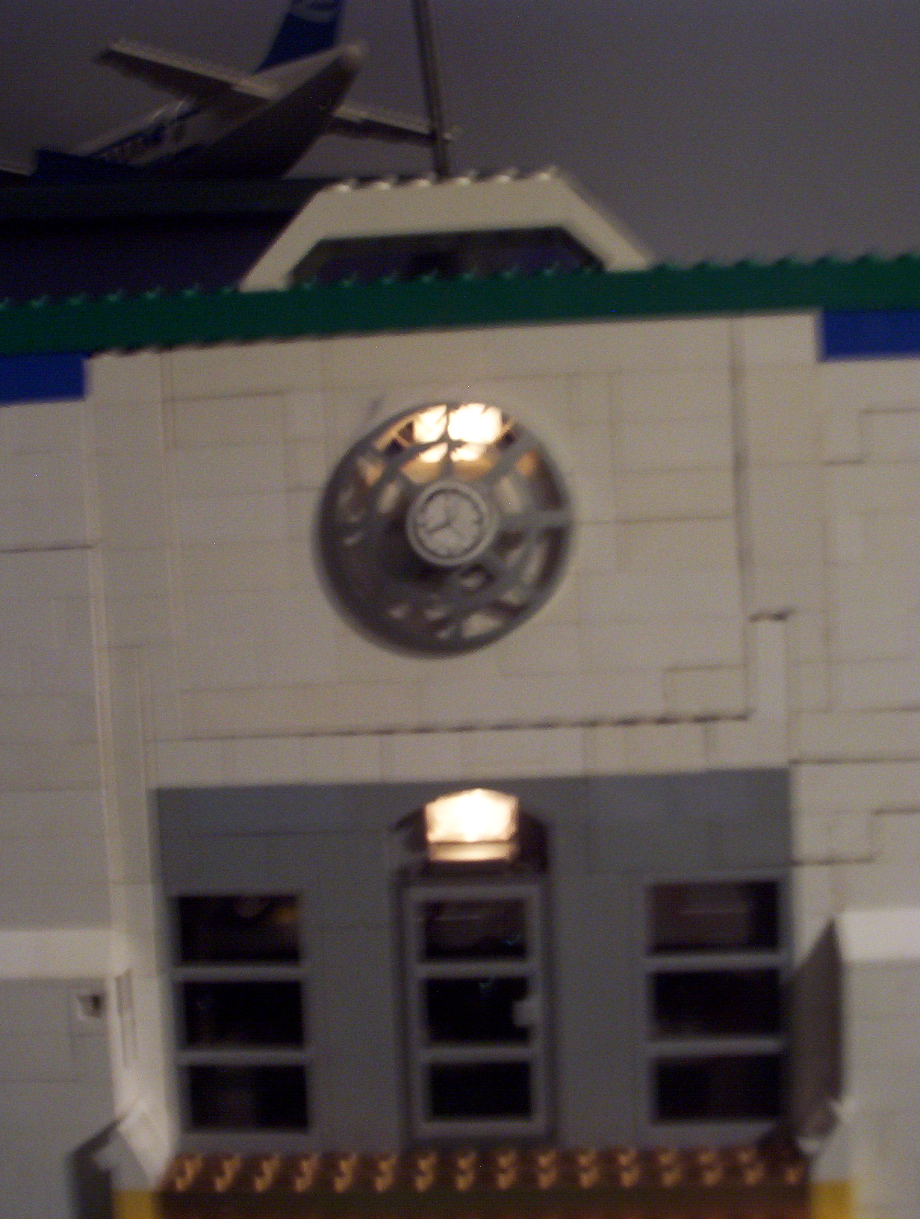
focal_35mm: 39
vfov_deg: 47.8
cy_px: 610
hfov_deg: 37.0
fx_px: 1376
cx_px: 460
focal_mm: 6
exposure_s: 1/8
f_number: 4.5
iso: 200
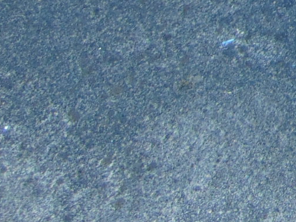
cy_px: -308
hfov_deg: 11.8
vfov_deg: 9.6
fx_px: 1180
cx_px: 693
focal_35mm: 138
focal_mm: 4.9
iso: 80
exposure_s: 1/80
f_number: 3
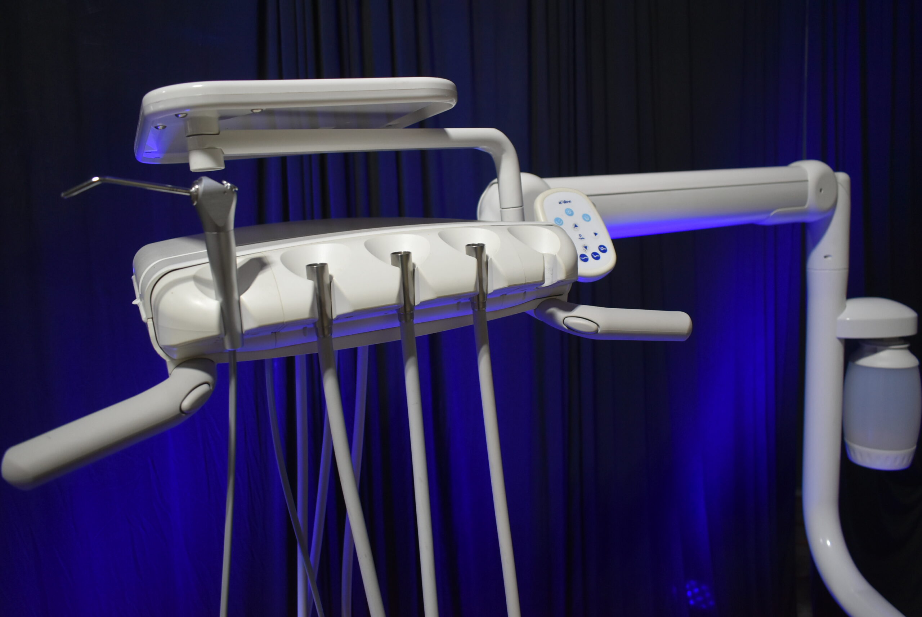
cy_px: 308
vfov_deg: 48.0
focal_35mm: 27
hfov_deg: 67.3
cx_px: 461
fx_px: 692
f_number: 3.5
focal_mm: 18
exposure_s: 1/125
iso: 800
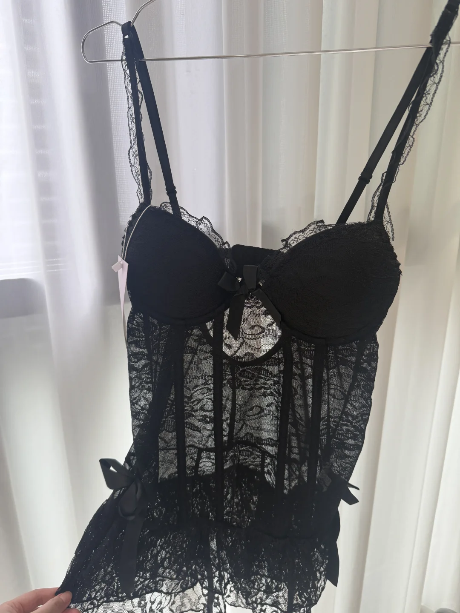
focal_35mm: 24
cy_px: 306
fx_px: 425
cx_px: 230
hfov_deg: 56.8
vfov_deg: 71.6
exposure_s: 1/121
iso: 125
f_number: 1.78
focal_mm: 6.76
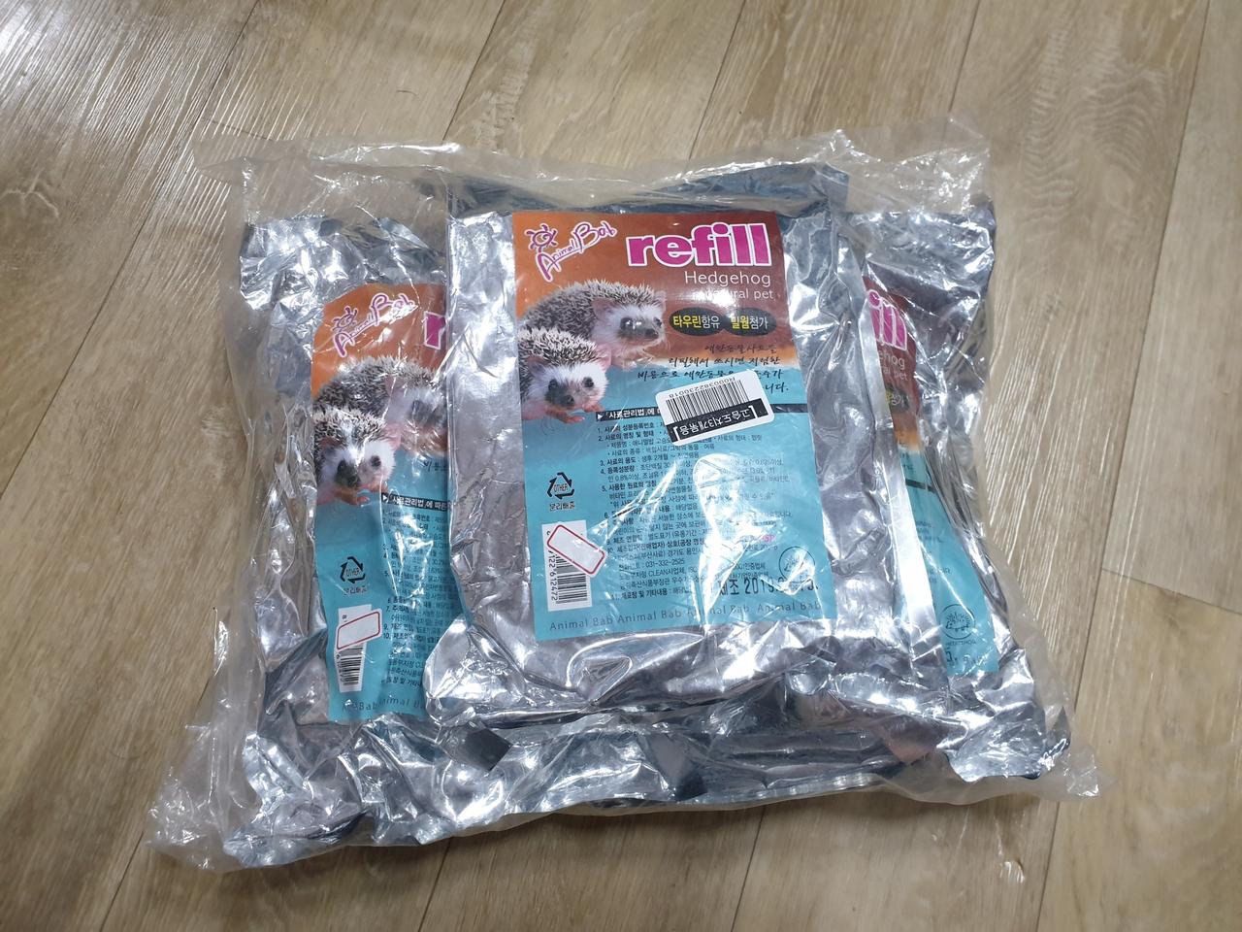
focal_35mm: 26
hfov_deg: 67.3
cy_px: 466
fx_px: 933
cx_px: 621
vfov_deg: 53.1
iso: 320
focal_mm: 4.3
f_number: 2.4
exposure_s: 1/40
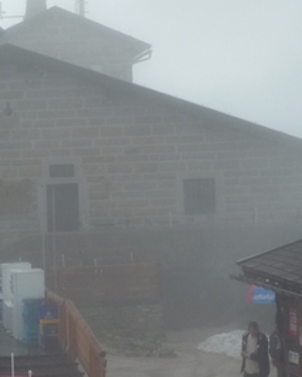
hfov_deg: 11.7
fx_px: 1474
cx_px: 69
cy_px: 262
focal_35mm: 132
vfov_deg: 14.5
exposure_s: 1/250
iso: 100
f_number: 4.3
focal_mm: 8.8
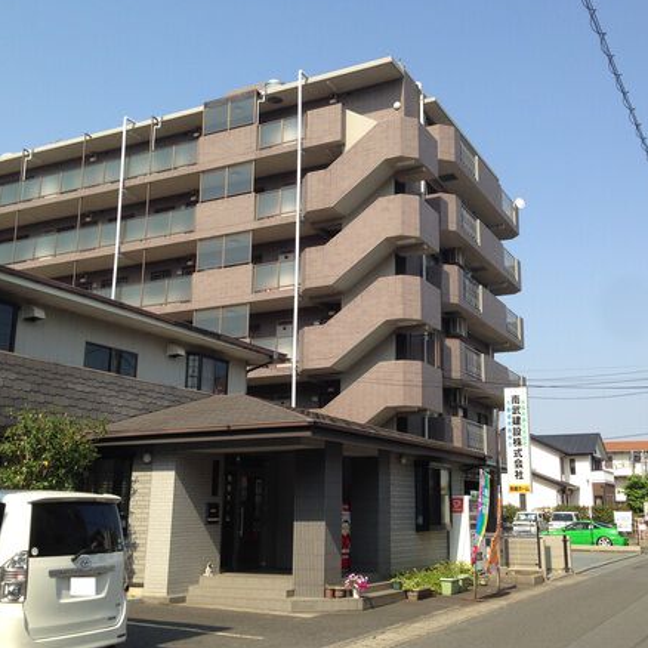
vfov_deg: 41.9
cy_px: 320
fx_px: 847
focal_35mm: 40
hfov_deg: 41.8
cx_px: 346
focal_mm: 4.12
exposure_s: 1/985
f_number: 2.4
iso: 50
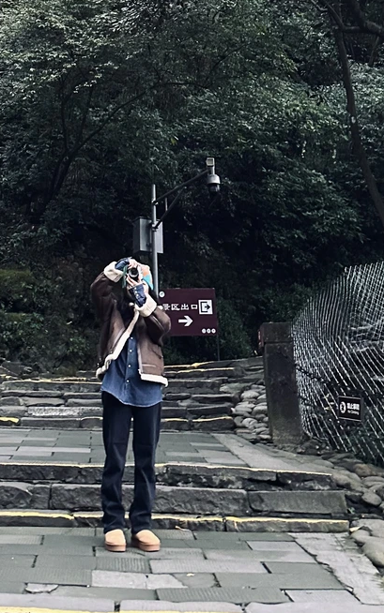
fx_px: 937
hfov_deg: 23.0
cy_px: -5
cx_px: 115
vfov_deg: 33.1
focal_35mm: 56
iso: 640
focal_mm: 6.86
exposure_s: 1/60
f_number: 1.78
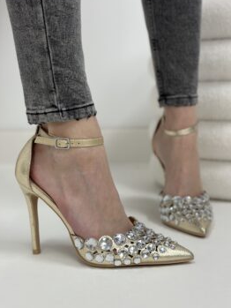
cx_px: 123
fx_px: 489
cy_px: 150
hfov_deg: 26.6
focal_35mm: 55
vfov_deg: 34.9
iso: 125
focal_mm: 6.86
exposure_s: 1/100
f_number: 1.78
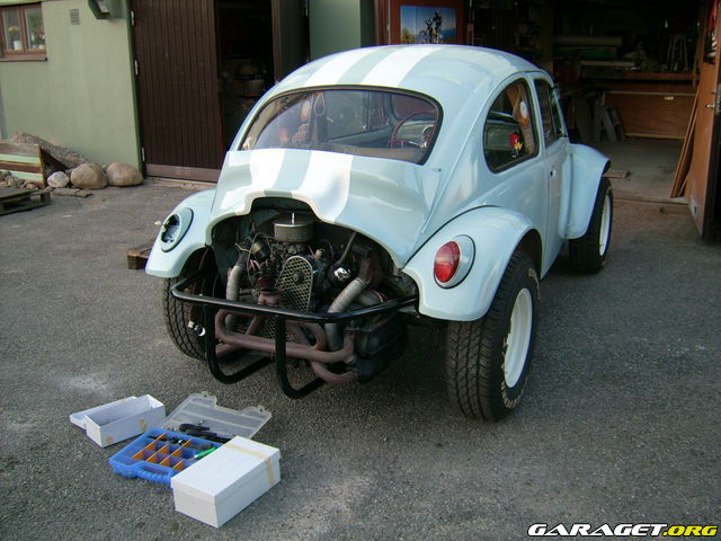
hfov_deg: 52.6
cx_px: 360
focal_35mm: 35
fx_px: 729
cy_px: 270
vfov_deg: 40.7
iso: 50
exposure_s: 1/104
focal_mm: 5.95
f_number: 2.8
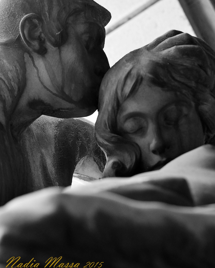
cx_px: 108
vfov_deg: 22.5
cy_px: 110
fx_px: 676
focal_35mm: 85
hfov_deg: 18.1
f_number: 2.8
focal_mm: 50
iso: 800
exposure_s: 1/100
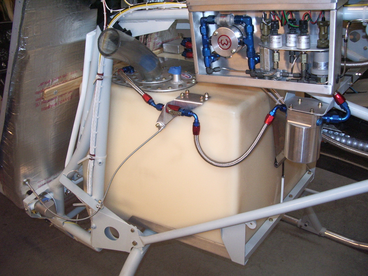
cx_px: 184
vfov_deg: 40.7
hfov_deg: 52.6
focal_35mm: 35
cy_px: 138
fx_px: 372
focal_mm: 5.8
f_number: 2.6
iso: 200
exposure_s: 1/40
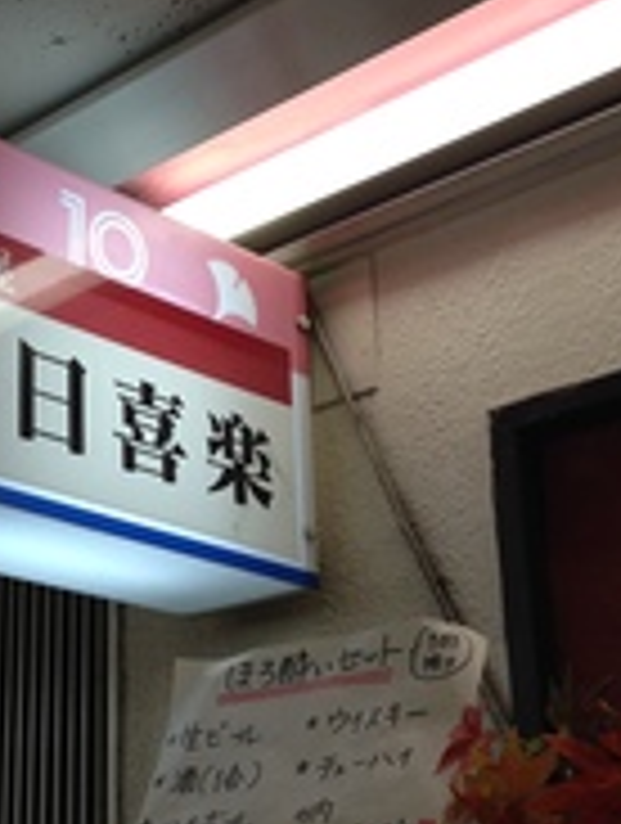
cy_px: 423
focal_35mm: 72
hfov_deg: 20.2
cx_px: 104
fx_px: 1716
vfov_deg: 27.0
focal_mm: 4.12
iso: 80
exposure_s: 1/120
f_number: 2.4
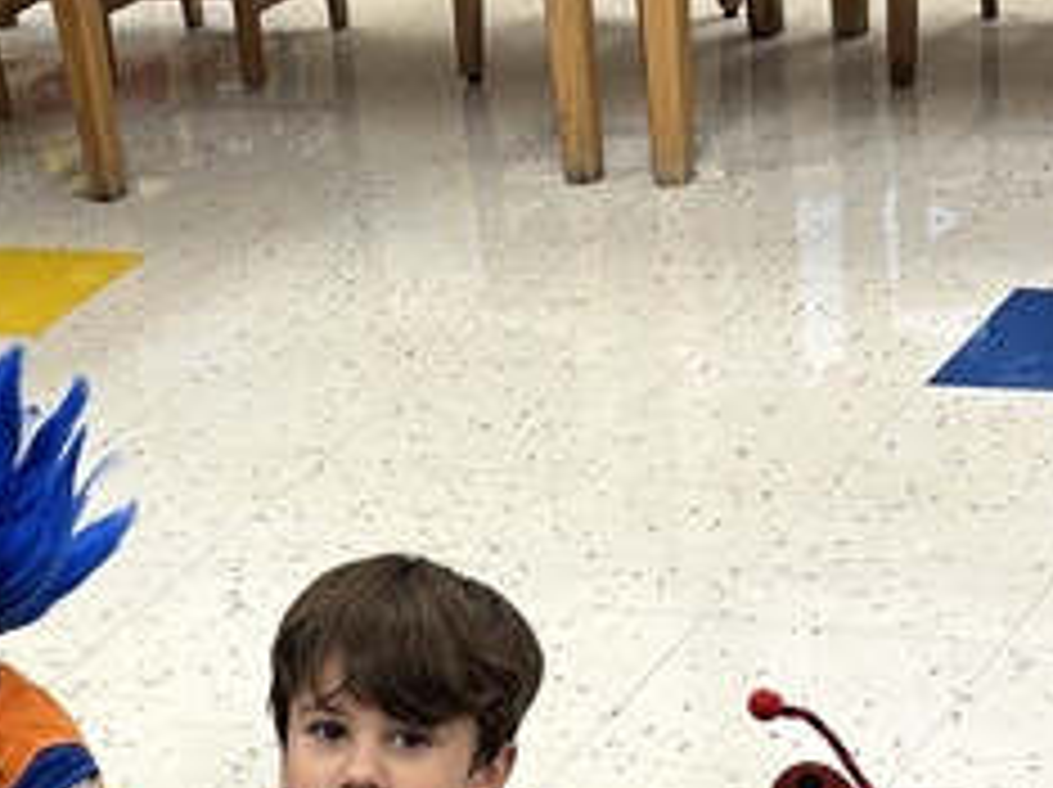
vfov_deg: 12.6
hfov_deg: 17.0
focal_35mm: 114
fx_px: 3464
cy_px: 964
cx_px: 72
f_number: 1.5
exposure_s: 1/62
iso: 50
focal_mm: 5.7
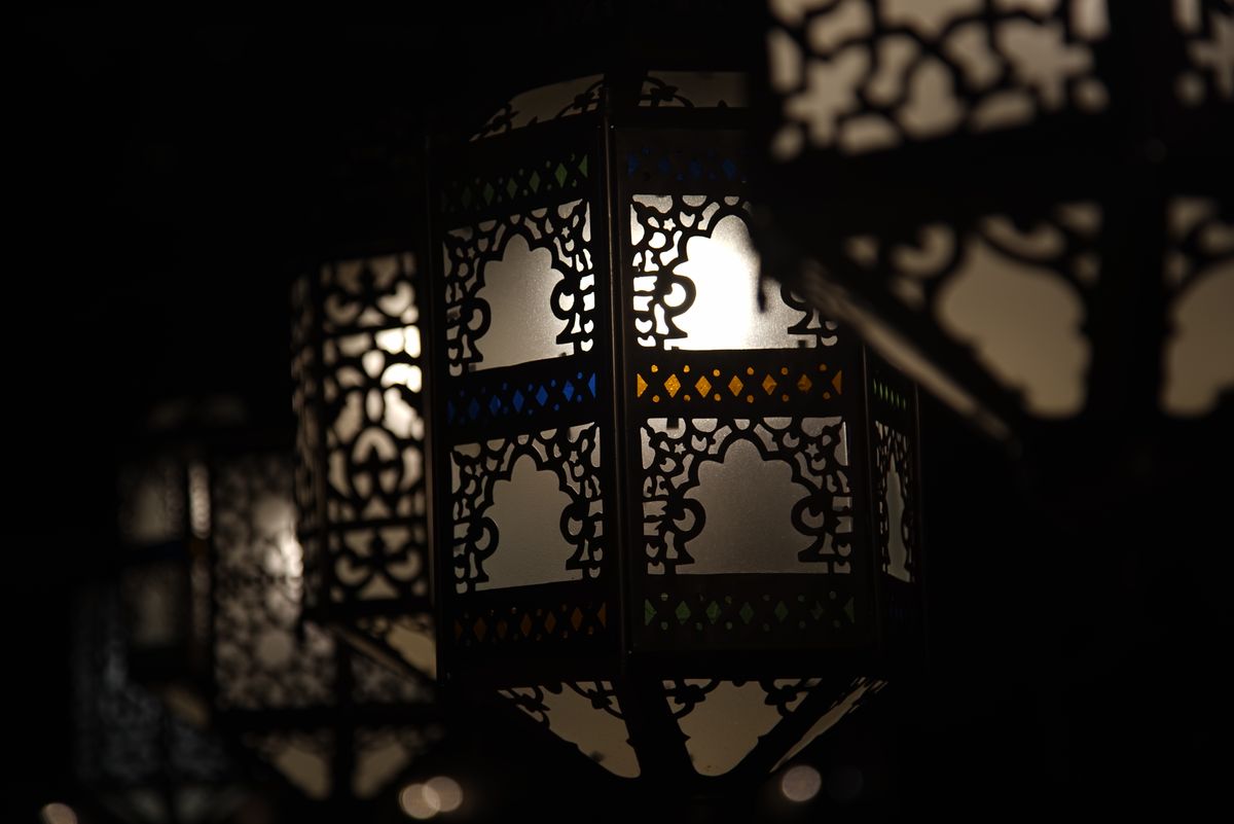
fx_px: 3600
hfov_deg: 19.4
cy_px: 412
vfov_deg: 13.1
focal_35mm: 105
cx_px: 617
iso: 80
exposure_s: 1/8
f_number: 4
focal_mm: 105
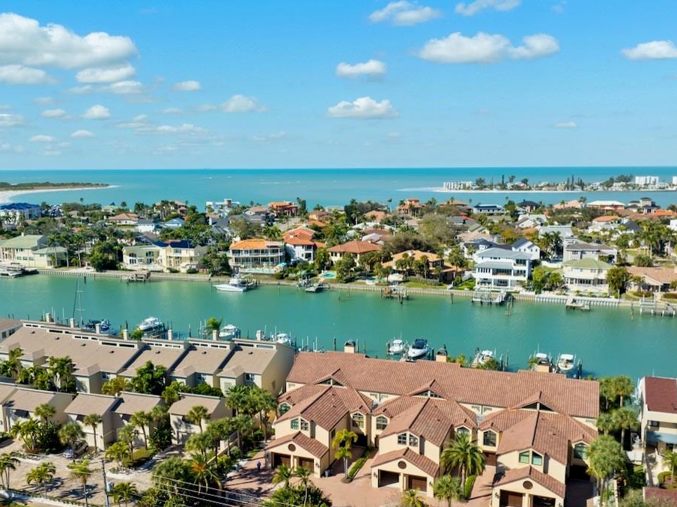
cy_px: 287
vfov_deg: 41.7
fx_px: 665
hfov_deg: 54.0
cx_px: 319
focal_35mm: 34
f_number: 2.8
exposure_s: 1/2000
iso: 100
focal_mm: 12.29
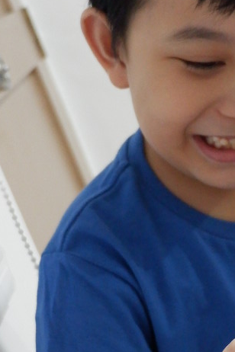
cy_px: 275
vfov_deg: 20.2
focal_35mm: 100
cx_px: 233
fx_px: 979
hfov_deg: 13.5
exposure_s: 1/38
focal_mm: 17.5
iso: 2500
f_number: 3.6
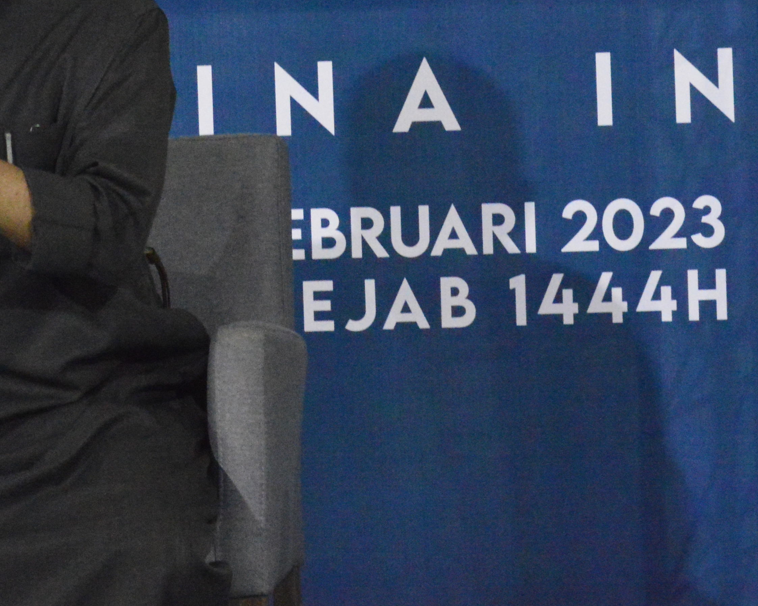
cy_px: 77
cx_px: -70
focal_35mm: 294
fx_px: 6596
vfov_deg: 5.3
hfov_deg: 6.5
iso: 6400
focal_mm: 78
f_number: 7.1
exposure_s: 1/60
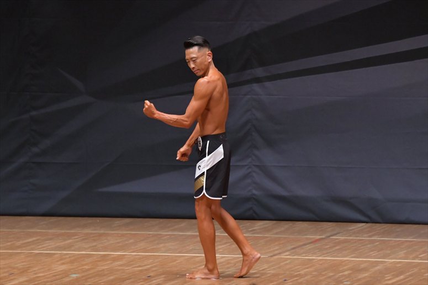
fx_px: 3387
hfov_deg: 7.2
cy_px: 142
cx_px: 214
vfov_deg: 4.8
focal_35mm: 285
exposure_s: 1/400
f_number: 5.6
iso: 6400
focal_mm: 190
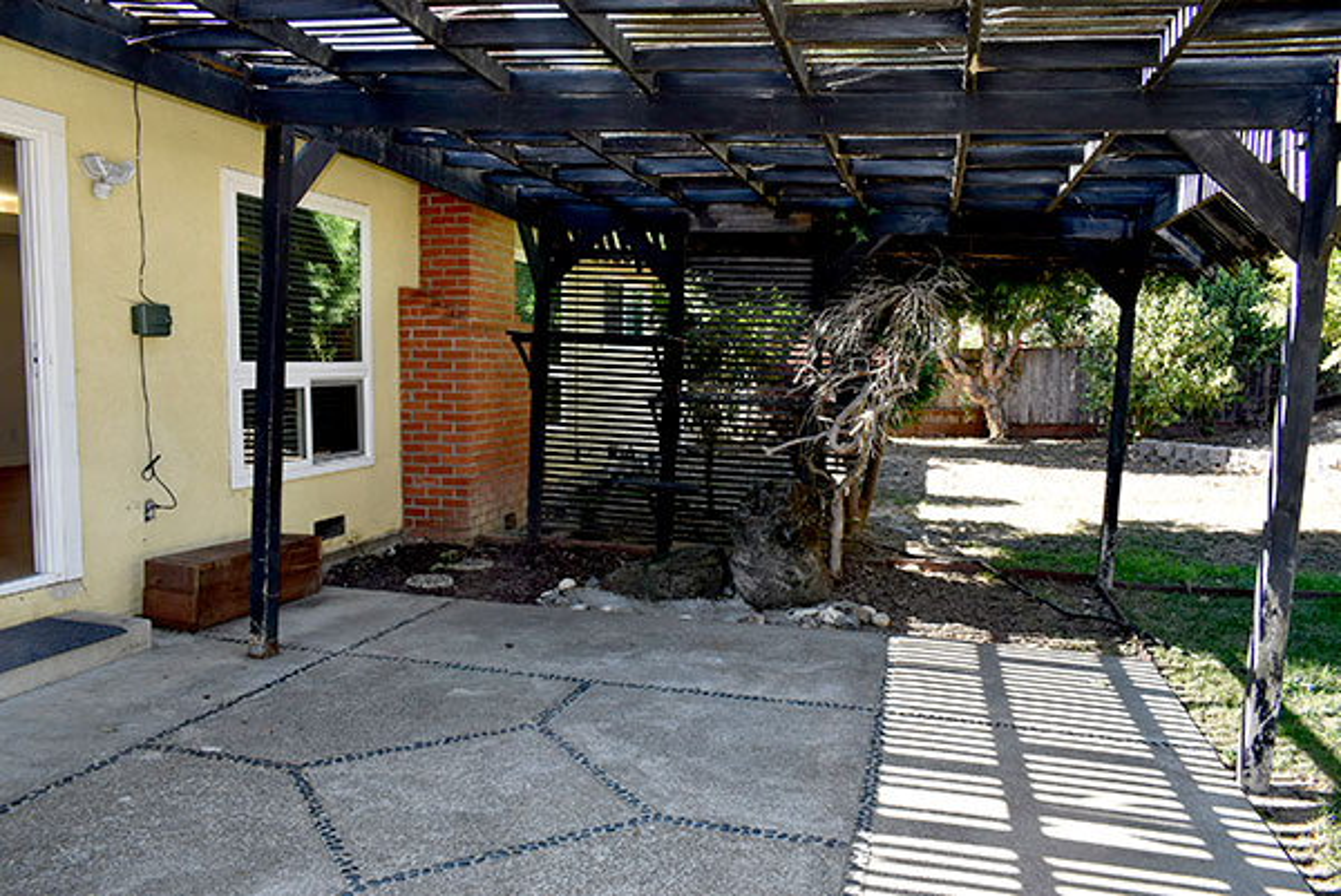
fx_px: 1006
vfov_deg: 48.0
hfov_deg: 67.3
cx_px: 670
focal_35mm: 27
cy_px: 448
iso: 400
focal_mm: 18
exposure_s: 1/100
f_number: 9
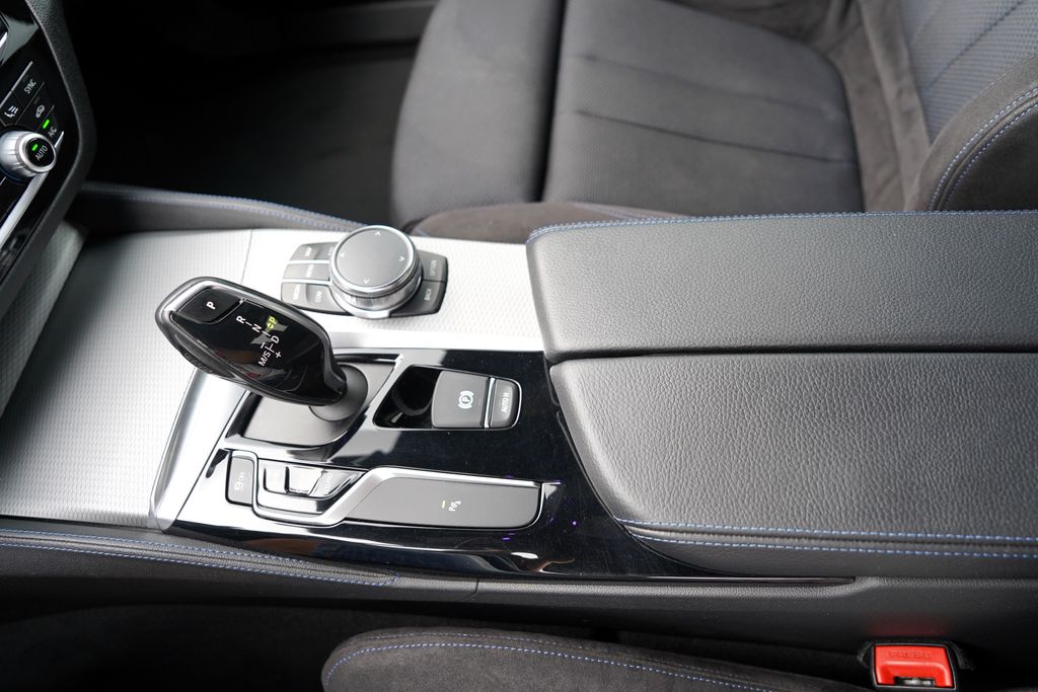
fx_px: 692
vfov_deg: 53.1
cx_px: 519
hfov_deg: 73.7
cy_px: 346
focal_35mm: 24
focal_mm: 24
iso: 500
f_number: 4
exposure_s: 1/60
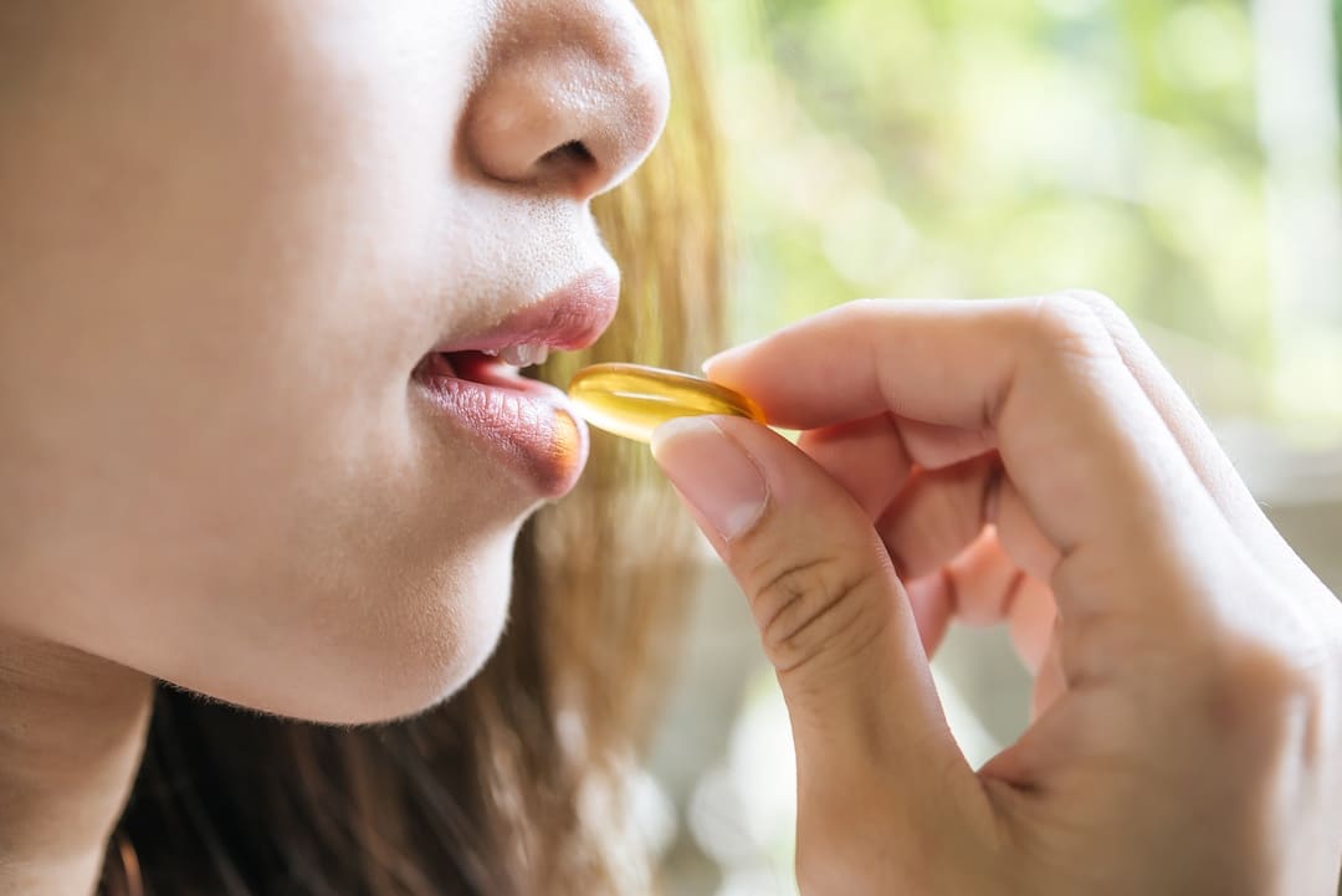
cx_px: 671
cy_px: 448
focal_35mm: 60
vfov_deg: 22.6
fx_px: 2237
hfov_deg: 33.4
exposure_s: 1/100
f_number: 5
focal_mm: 60
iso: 250
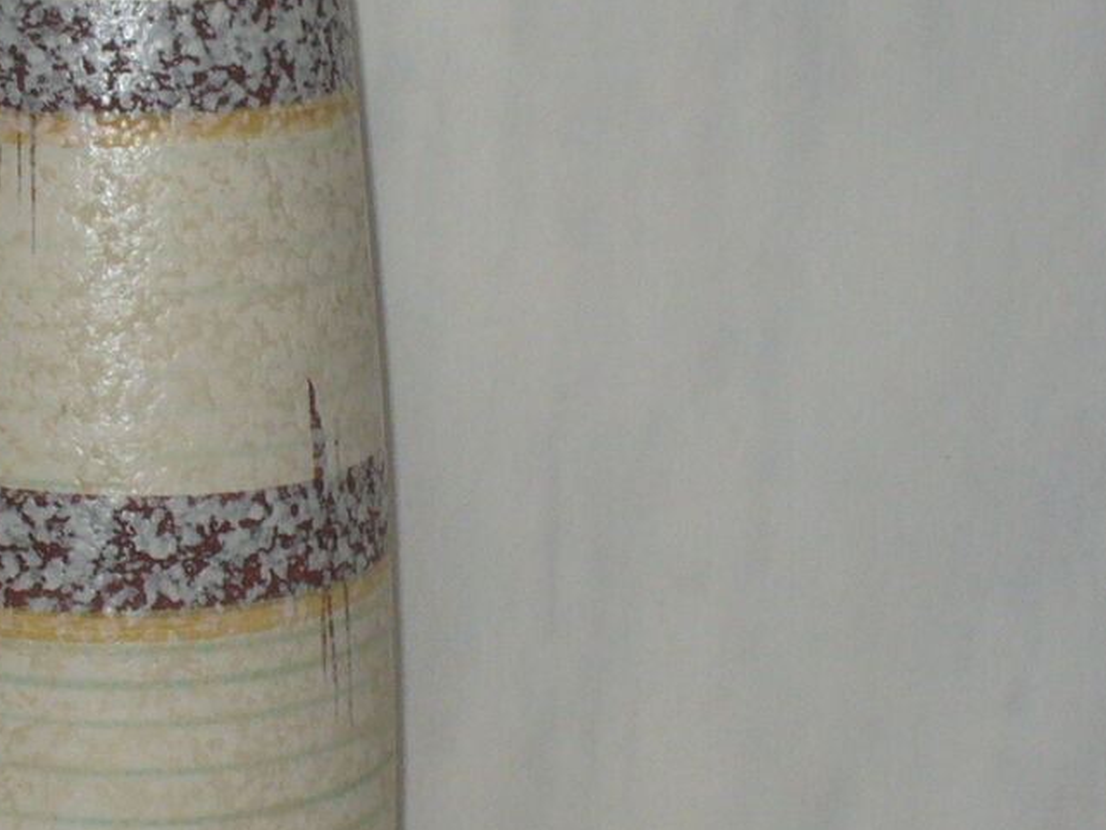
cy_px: 258
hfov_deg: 16.5
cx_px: 167
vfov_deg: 12.5
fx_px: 3772
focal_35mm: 118
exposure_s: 1/30
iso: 100
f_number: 2.8
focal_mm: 6.1
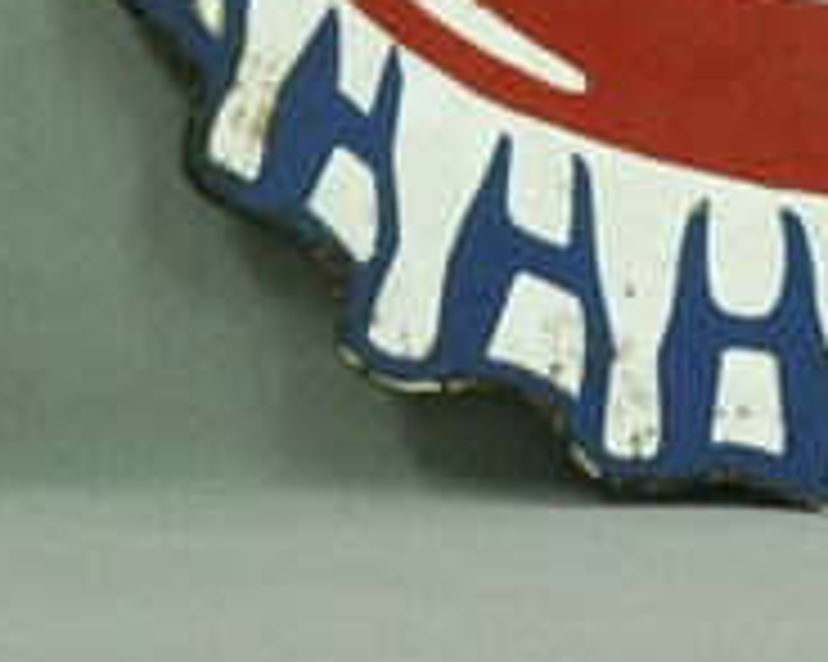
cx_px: 981
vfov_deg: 6.0
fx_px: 6221
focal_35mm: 254
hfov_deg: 7.6
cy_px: -259
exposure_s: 1/8
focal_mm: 52
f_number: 8
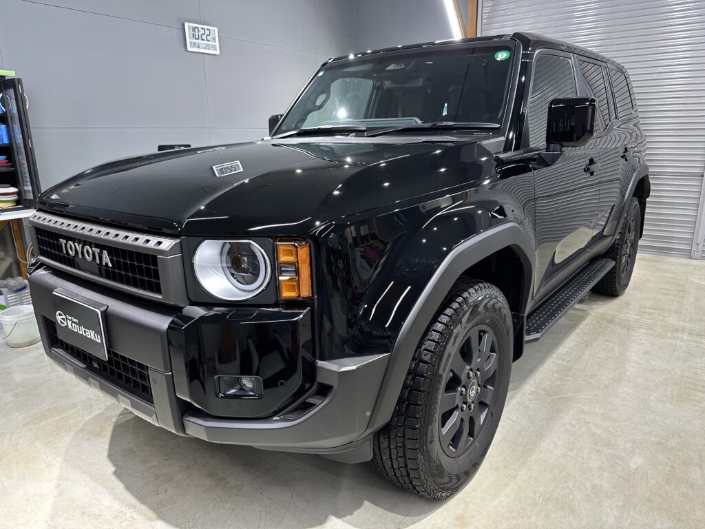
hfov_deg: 71.6
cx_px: 352
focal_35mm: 24
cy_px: 264
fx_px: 489
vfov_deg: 56.8
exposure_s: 1/60
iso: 160
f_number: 1.78
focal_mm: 6.86
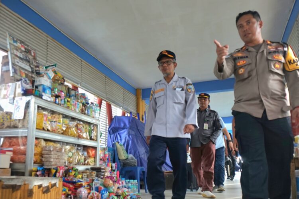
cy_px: 100
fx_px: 199
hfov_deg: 73.7
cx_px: 150
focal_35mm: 24
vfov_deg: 53.1
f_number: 3.5
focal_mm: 16
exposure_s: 1/100
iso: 125
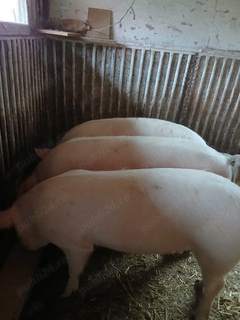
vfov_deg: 67.3
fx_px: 240
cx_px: 120
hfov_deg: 53.1
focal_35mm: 26
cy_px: 160
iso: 1000
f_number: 1.8
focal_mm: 3.98
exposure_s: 1/16.7
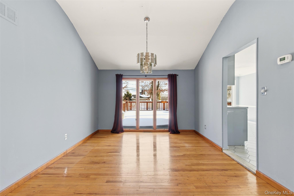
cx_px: 147
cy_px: 98
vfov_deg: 73.7
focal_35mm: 16
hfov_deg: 96.7
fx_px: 131
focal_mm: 16
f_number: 9
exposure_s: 1/100
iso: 250
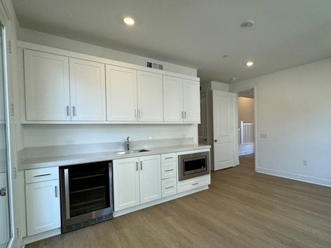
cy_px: 132
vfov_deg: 68.6
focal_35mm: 19
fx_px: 182
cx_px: 201
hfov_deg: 83.5
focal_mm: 2.22
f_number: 2.2
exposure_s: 1/120
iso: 80
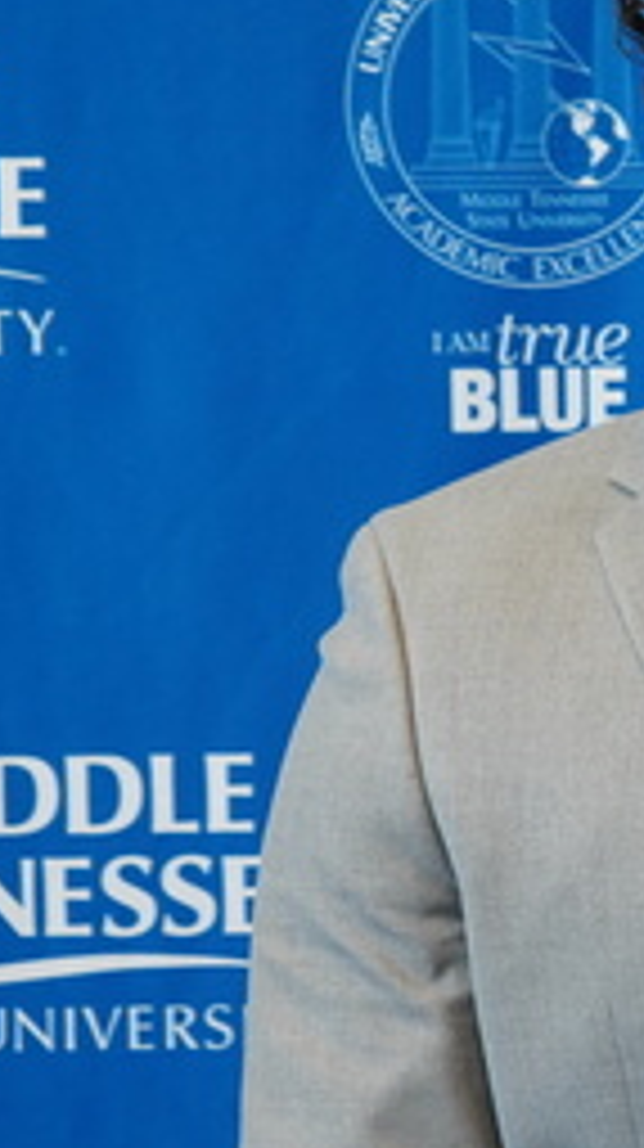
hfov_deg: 9.7
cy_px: 495
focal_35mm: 121
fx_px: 3682
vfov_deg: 17.7
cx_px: 955
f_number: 4.5
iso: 1250
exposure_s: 1/160
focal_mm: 49
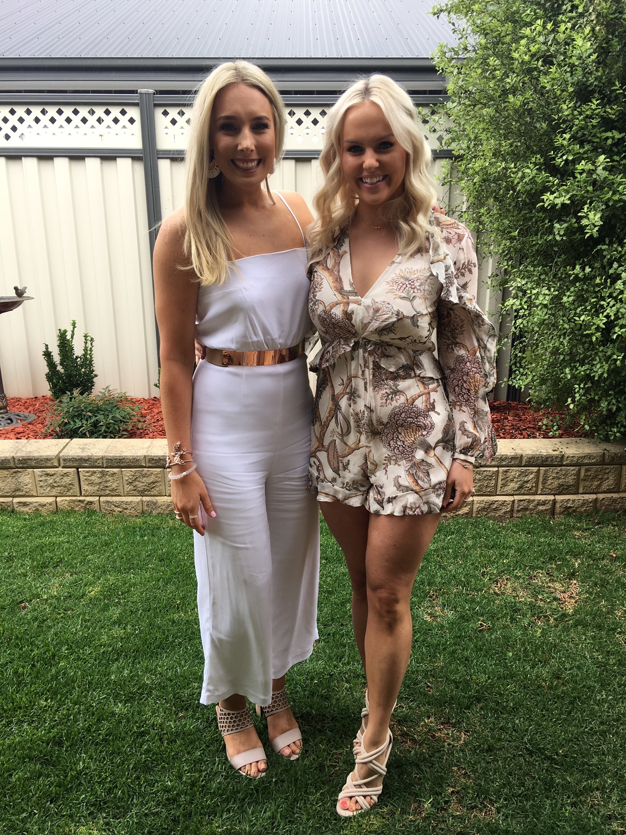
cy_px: 418
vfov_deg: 61.7
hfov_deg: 48.2
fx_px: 699
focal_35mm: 29
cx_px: 313
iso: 25
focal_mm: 4.15
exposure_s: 1/152
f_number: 2.2
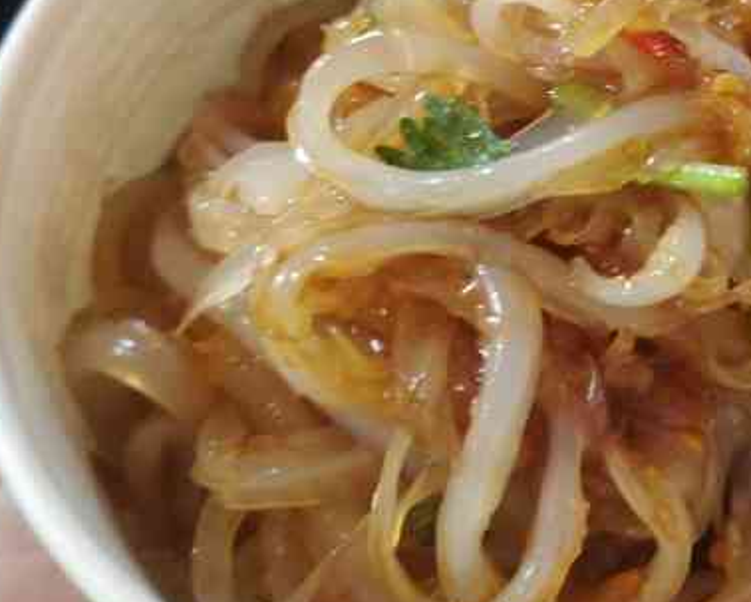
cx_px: 602
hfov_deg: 28.5
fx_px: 1446
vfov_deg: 23.1
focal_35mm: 65
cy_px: 90
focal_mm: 5.56
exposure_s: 1/40
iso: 400
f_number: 1.6
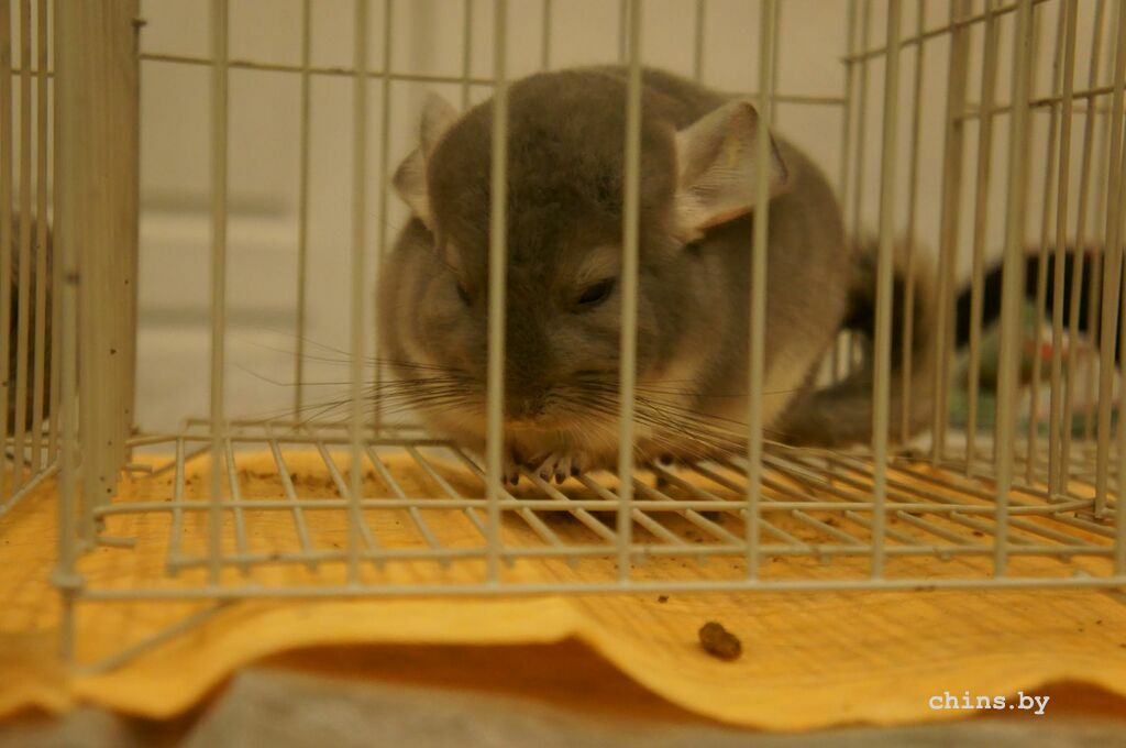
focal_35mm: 58
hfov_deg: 34.2
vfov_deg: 23.1
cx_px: 563
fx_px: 1827
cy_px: 374
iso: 1250
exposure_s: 1/60
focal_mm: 39
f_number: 4.5
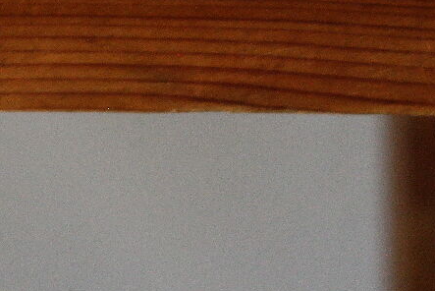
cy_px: -256
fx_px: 2733
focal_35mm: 226
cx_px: 30
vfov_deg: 6.0
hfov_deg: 9.1
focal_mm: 38
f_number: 5.6
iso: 800
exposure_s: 1/30
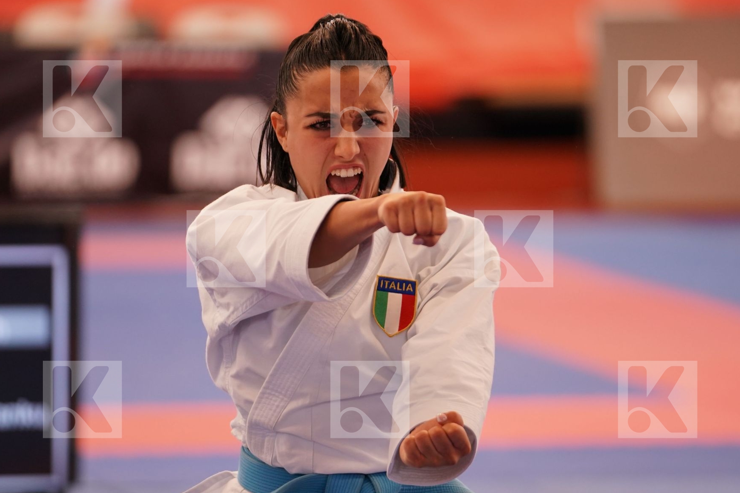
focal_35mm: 289
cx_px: 370
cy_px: 249
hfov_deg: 7.1
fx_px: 5941
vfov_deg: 4.8
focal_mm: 187
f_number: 2.8
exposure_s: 1/500
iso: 1000
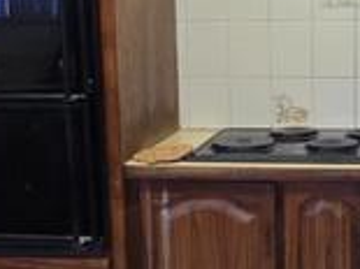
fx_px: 696
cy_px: 116
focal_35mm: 67
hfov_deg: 28.2
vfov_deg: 21.9
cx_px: 304
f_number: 1.9
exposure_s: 1/50
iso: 200
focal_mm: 2.2
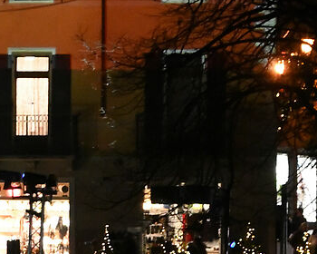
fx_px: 4531
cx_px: -553
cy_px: 177
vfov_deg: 3.2
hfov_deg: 3.9
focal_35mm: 483
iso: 2200
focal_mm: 50
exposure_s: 1/25
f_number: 6.3
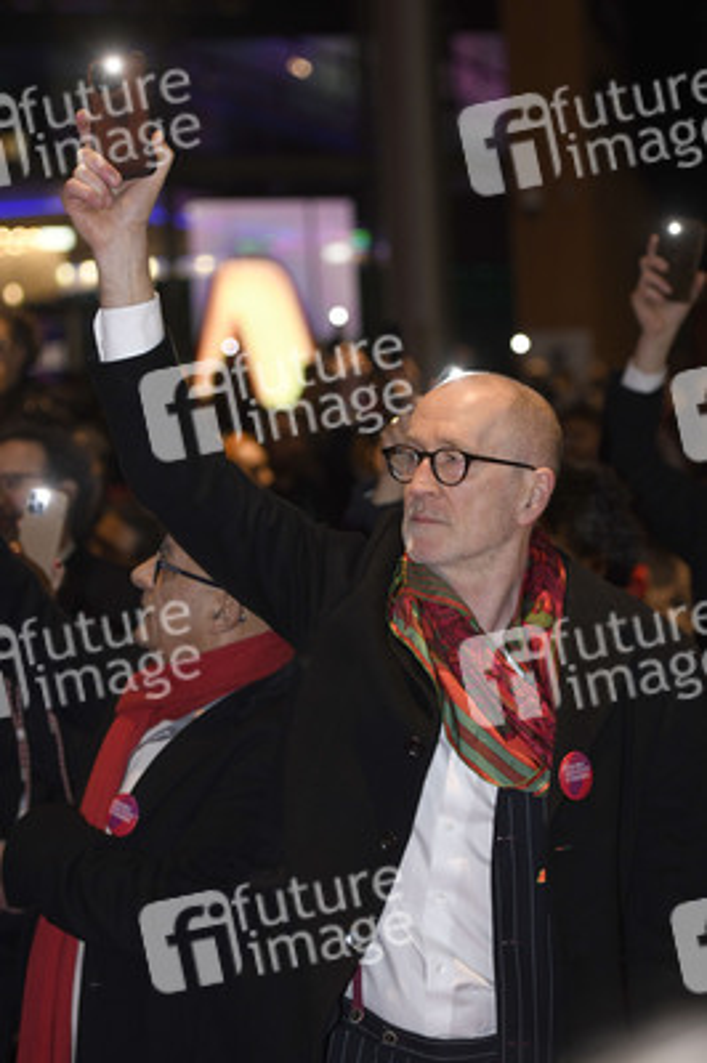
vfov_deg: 28.9
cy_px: 532
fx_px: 2066
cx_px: 354
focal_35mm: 70
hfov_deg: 19.4
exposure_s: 1/320
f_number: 3.2
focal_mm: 70
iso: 1250
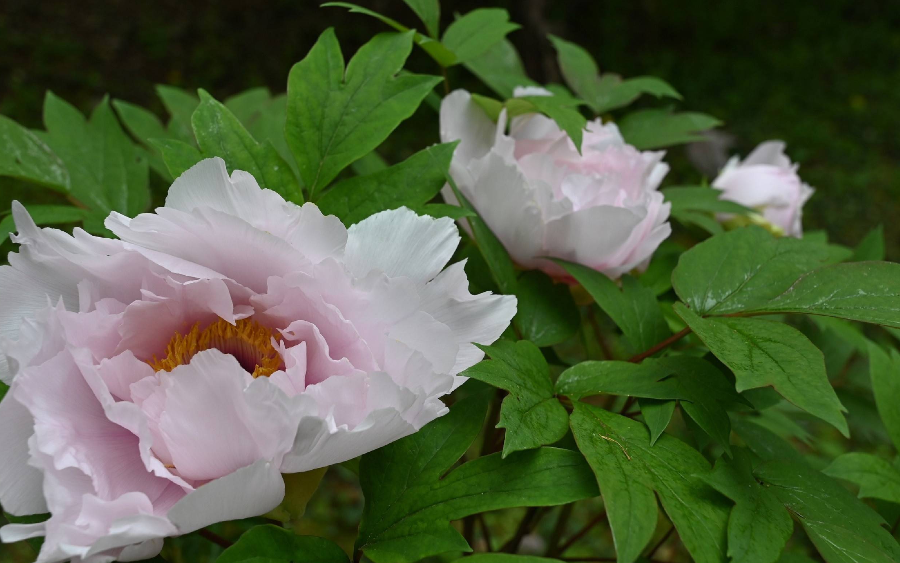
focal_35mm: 40
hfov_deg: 49.3
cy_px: 266
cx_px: 449
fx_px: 981
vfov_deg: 32.0
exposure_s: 1/250
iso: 180
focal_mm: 26
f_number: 5.6
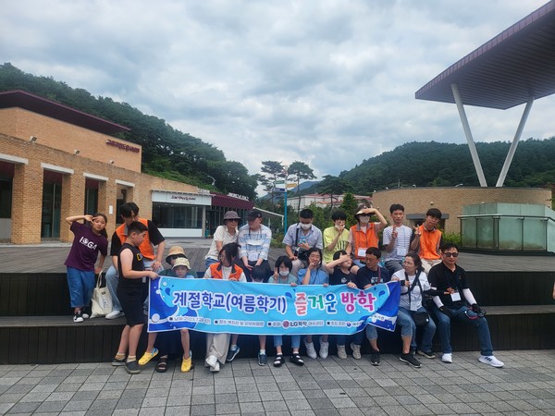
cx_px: 278
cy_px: 208
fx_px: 385
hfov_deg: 71.6
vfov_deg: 56.8
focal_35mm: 24
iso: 40
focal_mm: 5
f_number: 1.8
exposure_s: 1/3042
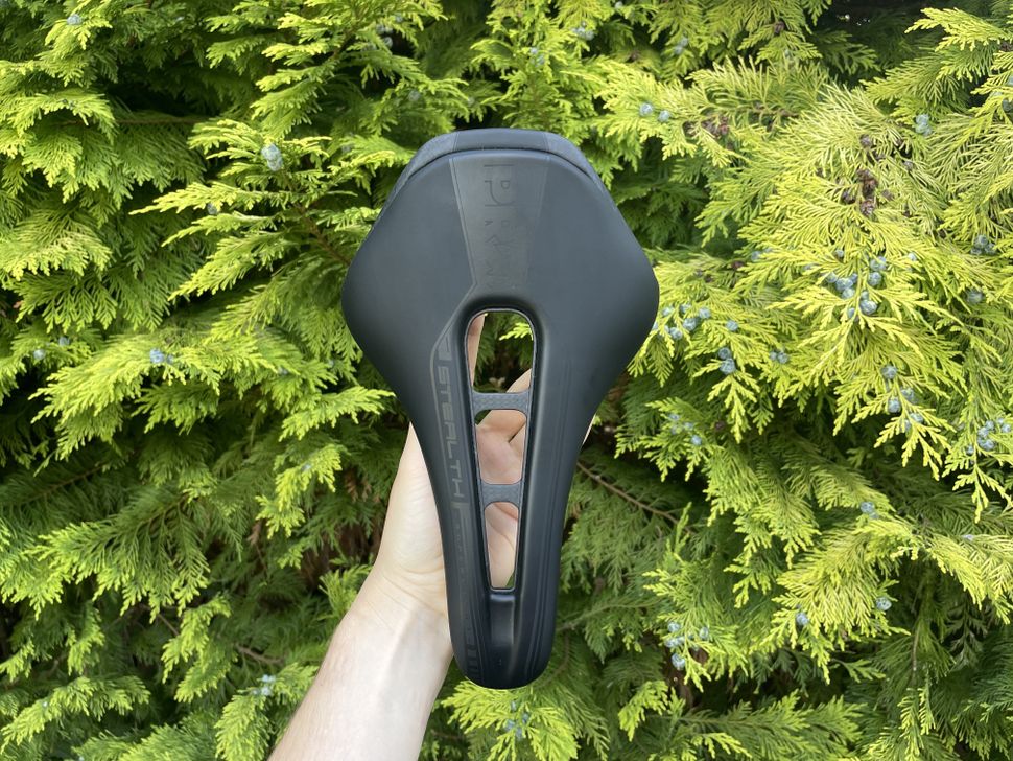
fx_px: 761
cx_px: 506
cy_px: 380
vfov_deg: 53.1
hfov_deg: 67.3
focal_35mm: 26
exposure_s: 1/121
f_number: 1.6
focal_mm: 4.2
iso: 40
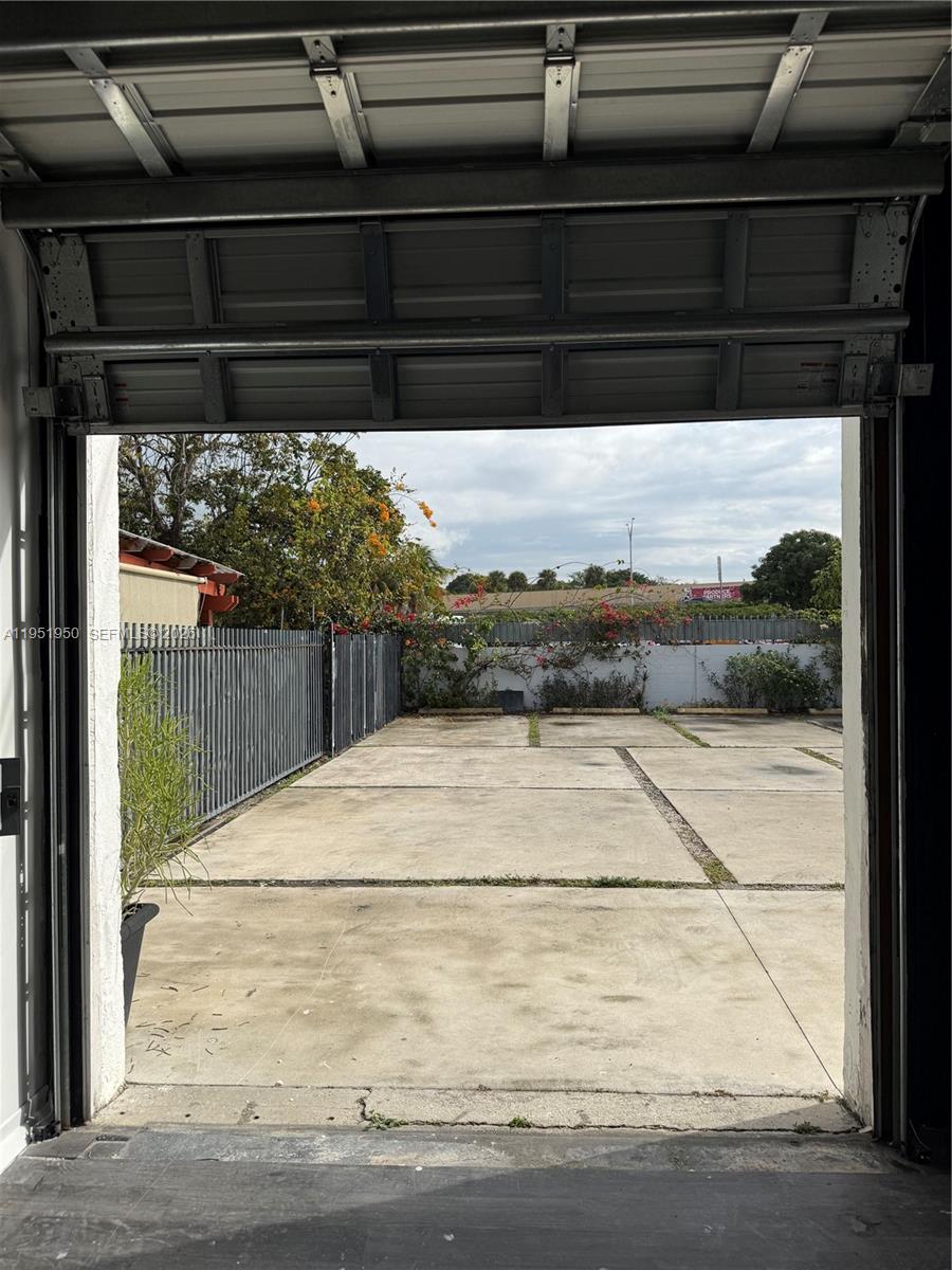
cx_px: 476
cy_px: 635
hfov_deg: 56.8
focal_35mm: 24
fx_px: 880
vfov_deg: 71.6
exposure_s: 1/6711
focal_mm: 6.76
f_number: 1.78
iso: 80
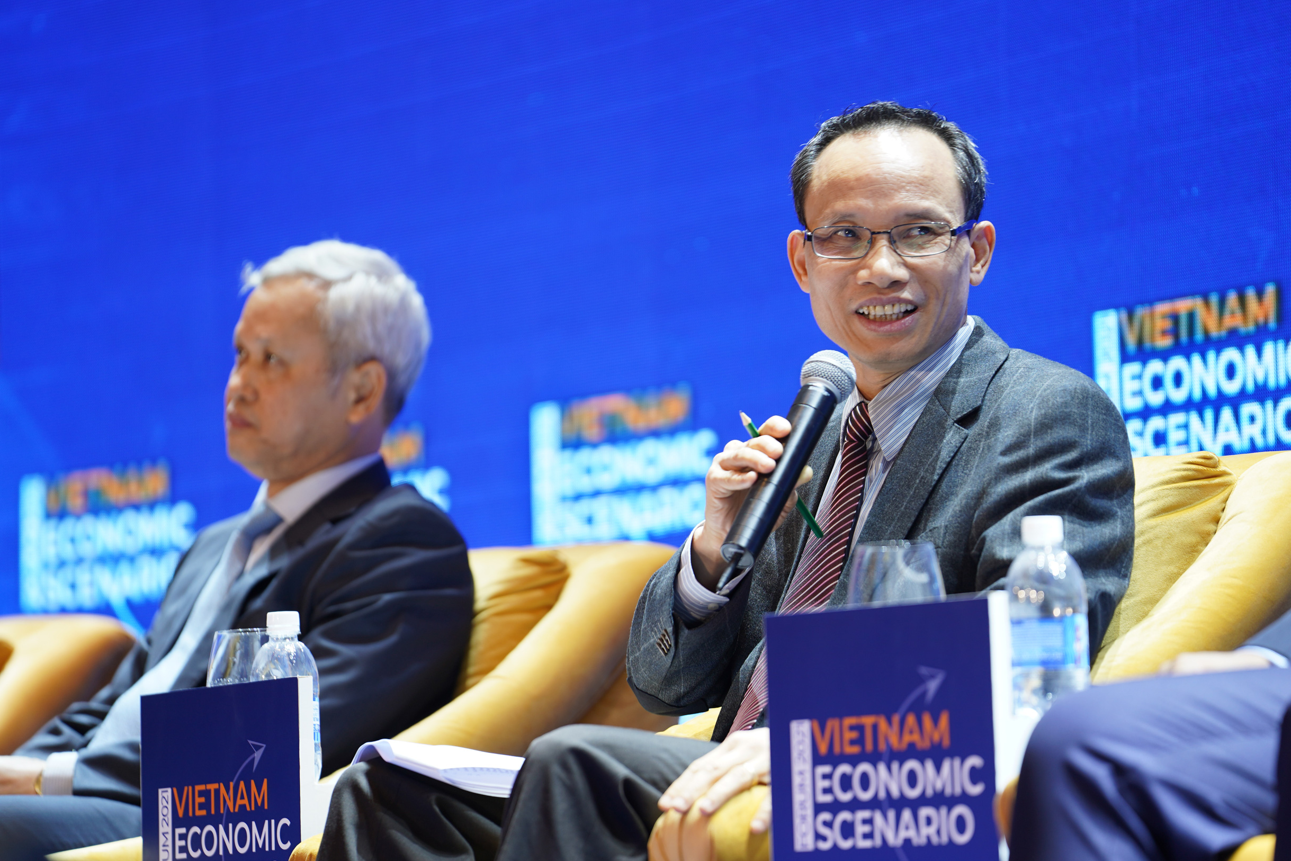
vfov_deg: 6.5
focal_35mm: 210
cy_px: 428
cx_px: 633
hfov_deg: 9.8
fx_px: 7531
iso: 160
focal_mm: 200
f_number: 2.8
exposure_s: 1/50
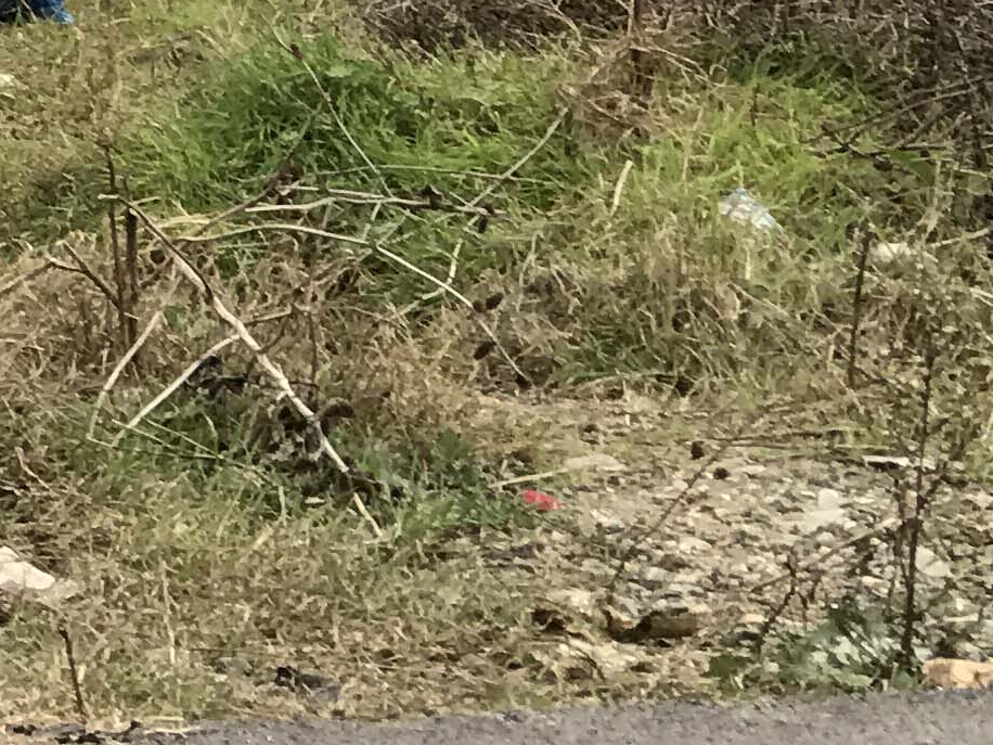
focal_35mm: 251
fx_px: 7200
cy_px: -539
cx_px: -972
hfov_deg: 7.6
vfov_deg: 5.8
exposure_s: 1/100
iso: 25
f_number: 2.8
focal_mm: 6.6
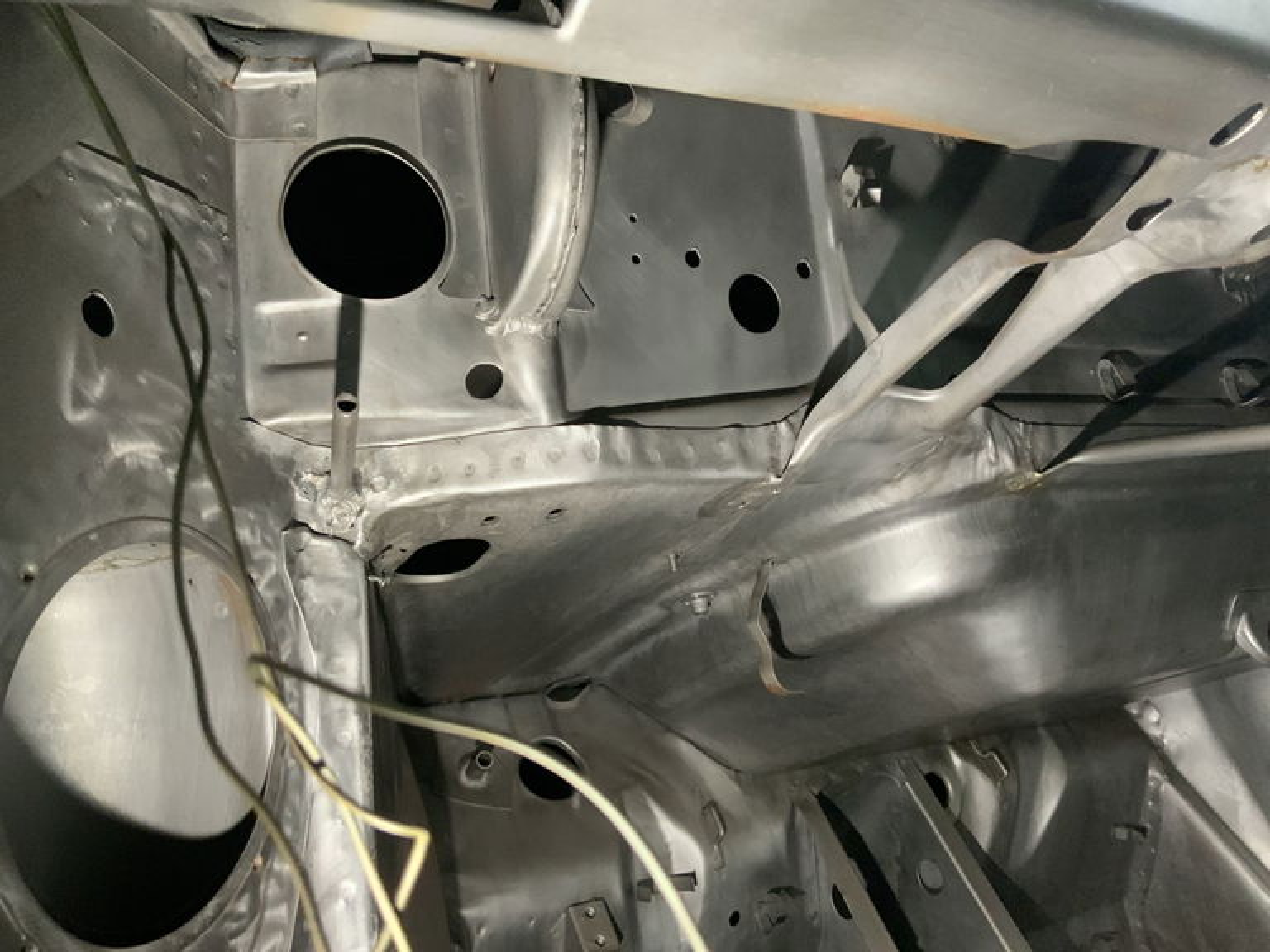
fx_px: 1064
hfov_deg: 61.7
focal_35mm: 29
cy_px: 476
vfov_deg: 48.2
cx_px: 635
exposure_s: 1/50
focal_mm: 3
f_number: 1.8
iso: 200
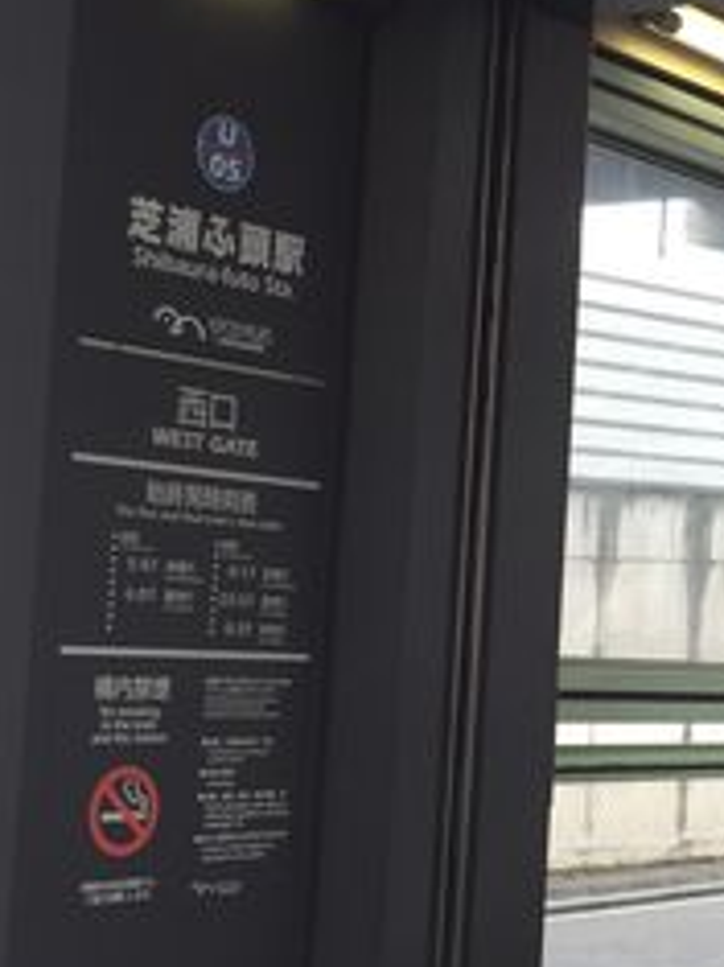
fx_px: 2205
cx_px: 687
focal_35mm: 79
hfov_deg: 18.3
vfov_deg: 24.7
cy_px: 494
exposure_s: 1/60
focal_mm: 4.15
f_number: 2.2
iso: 40
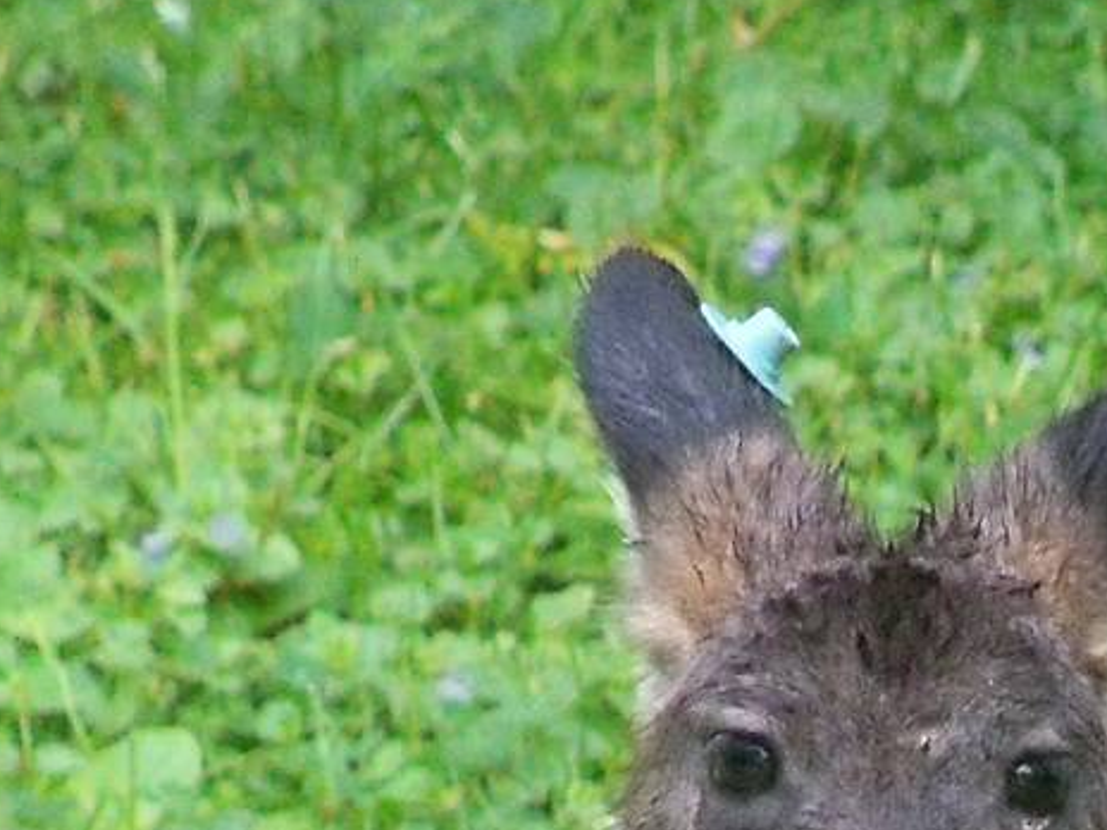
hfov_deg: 2.0
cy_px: 1362
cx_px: 1145
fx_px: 31532
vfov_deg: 1.5
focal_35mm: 986
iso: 640
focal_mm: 50.6
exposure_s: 1/500
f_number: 4.5
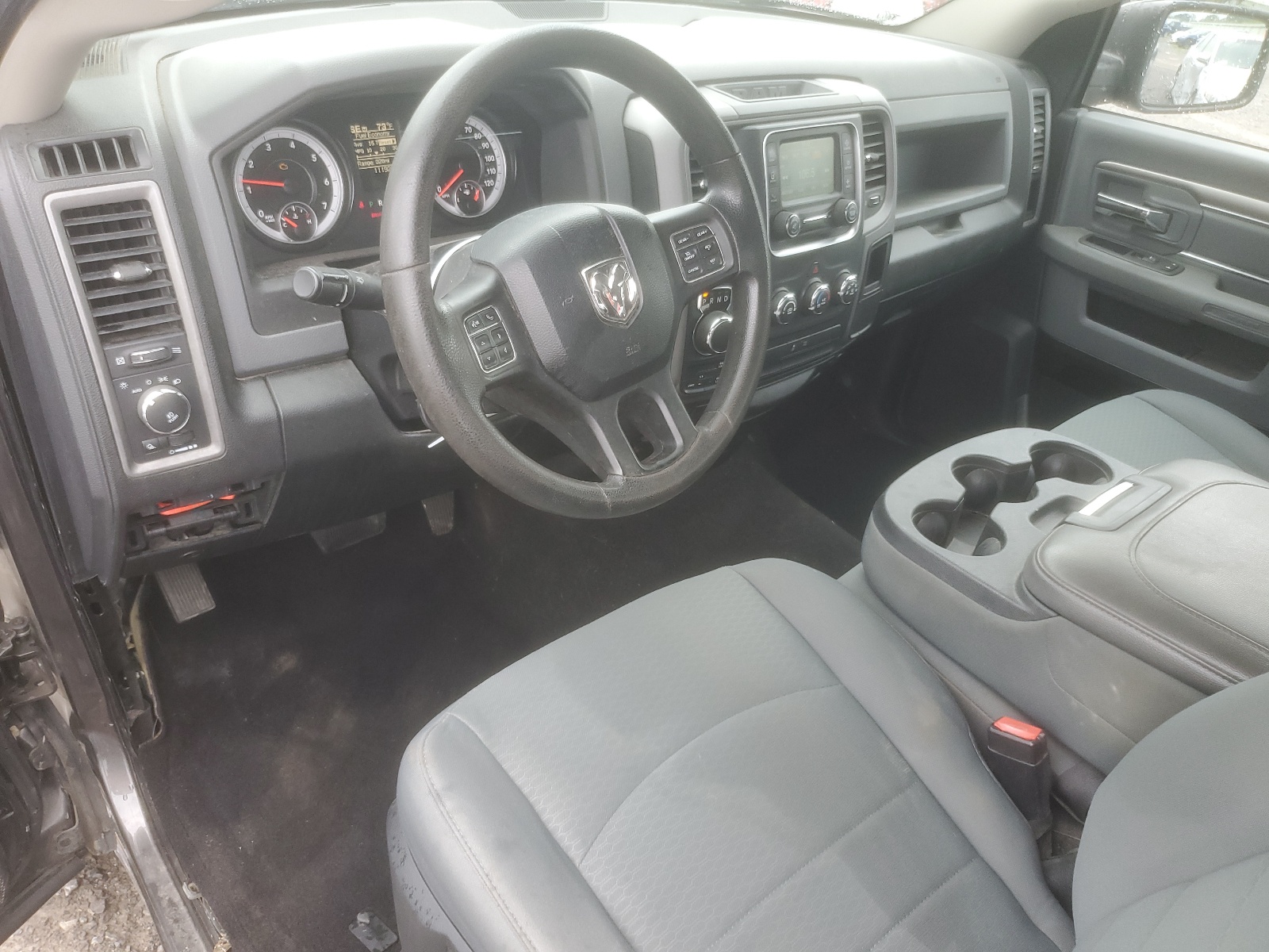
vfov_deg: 53.1
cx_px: 634
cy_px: 476
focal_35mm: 26
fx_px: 953
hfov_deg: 67.3
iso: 70
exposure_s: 1/120
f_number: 1.5
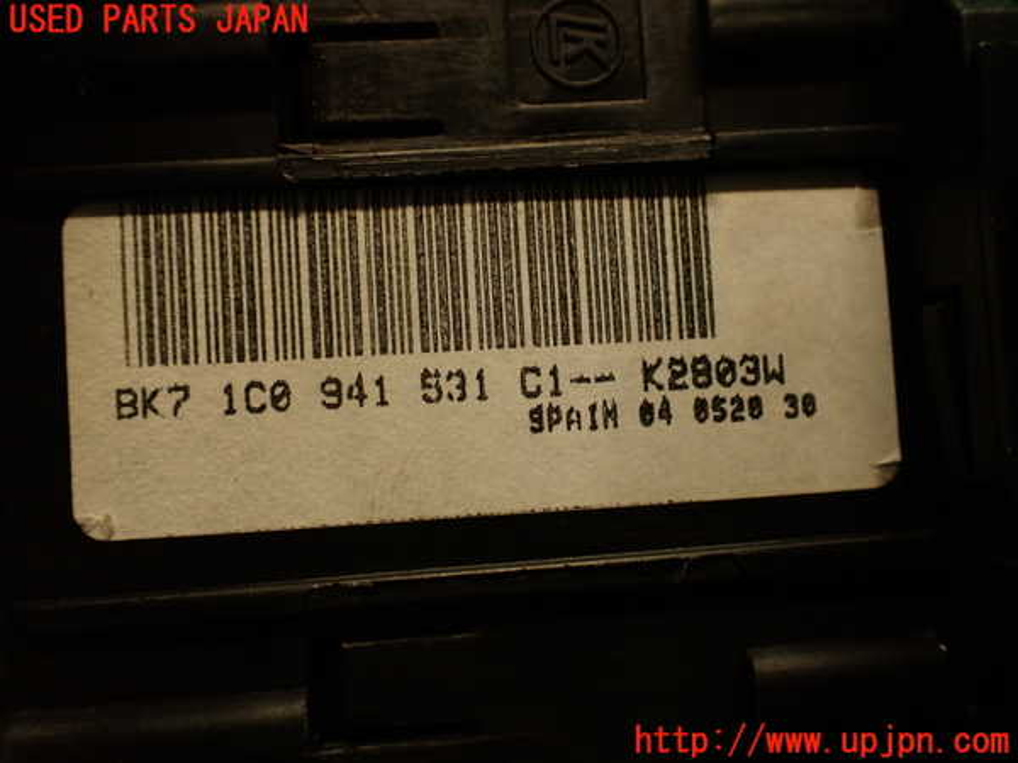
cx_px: 509
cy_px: 382
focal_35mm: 32
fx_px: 941
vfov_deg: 44.2
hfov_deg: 56.8
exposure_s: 1/40
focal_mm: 5.79
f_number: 2.4
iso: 200
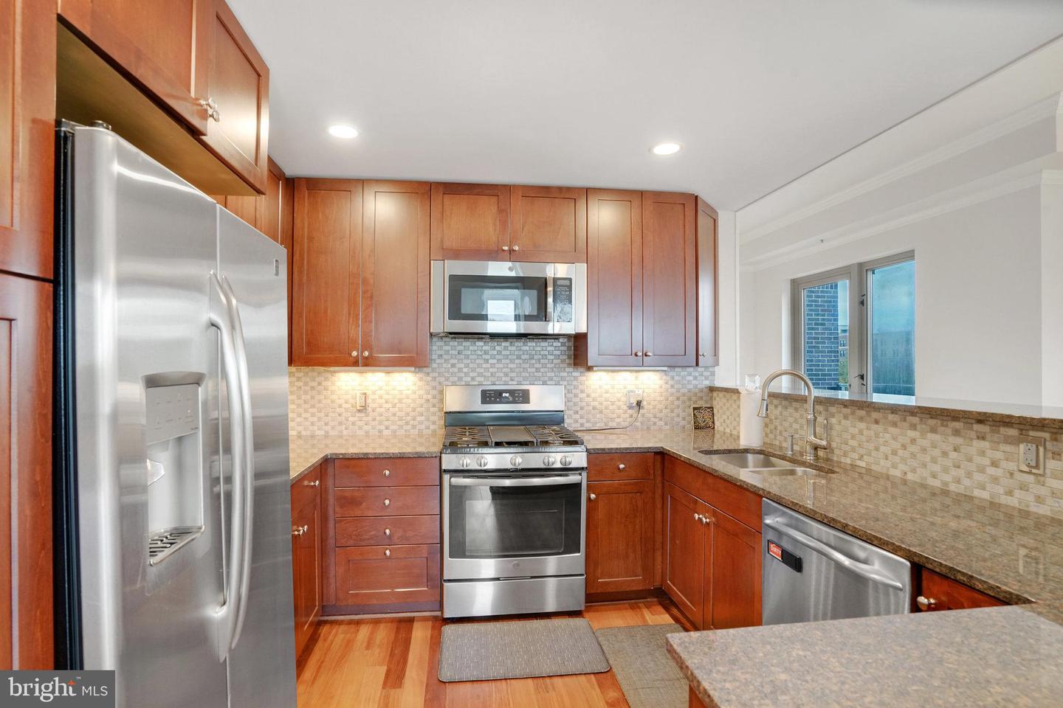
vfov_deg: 73.7
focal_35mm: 16
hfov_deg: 96.7
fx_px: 472
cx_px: 532
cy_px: 354
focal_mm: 16
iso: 1250
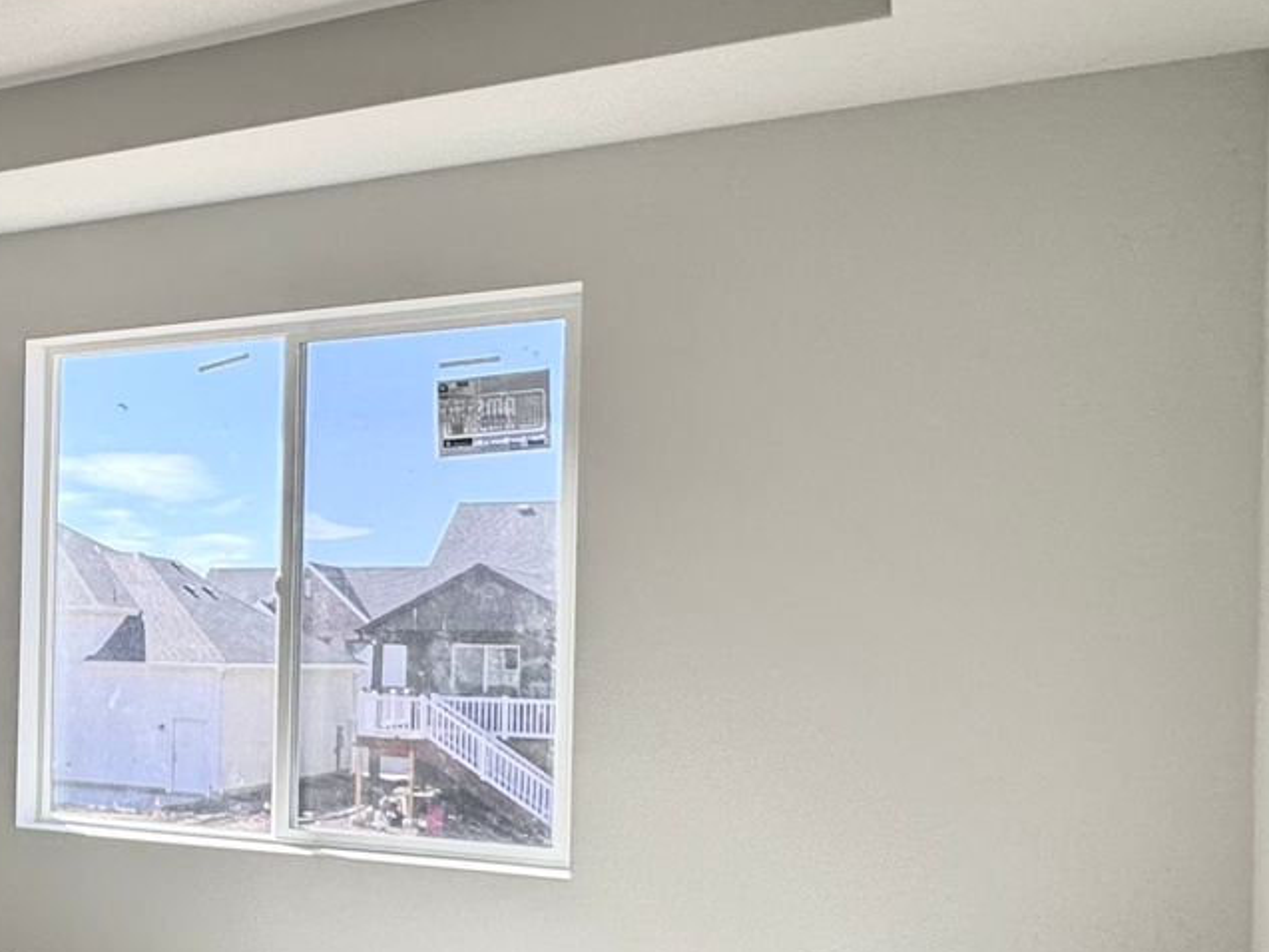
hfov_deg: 32.5
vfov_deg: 31.9
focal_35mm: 45
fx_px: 1650
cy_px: 645
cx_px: -349
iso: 40
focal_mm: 2.22
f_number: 2.2
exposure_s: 1/299
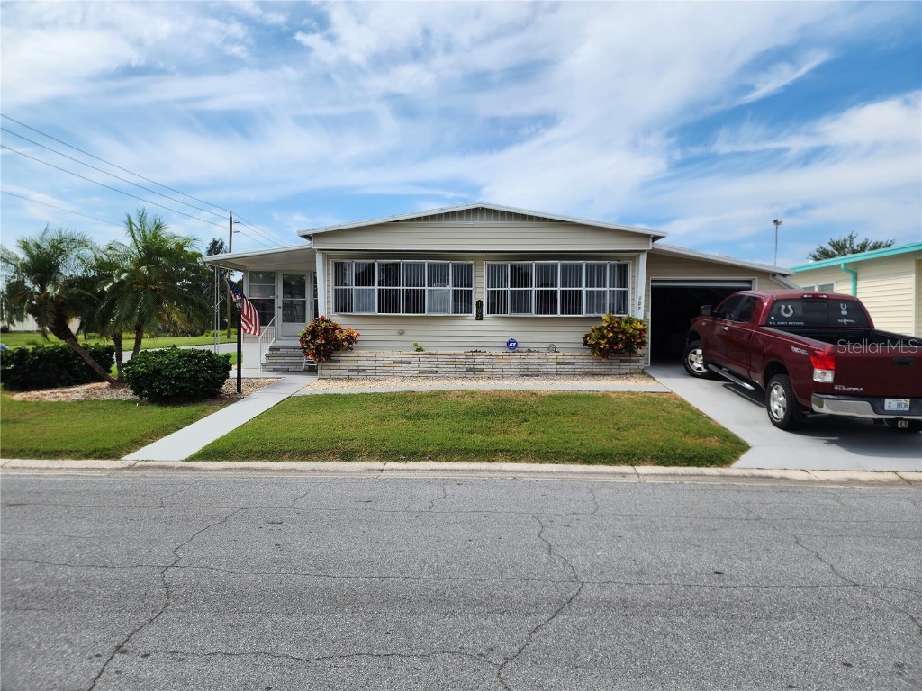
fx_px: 613
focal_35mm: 23
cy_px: 346
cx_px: 461
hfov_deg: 73.9
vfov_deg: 58.9
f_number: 1.8
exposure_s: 1/1453
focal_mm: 6.4
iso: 12
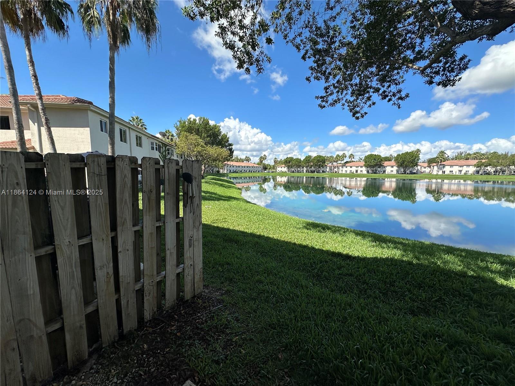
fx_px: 208
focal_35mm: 14
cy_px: 193
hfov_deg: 102.1
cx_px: 258
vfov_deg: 85.7
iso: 50
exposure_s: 1/1473
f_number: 2.2
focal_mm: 2.22
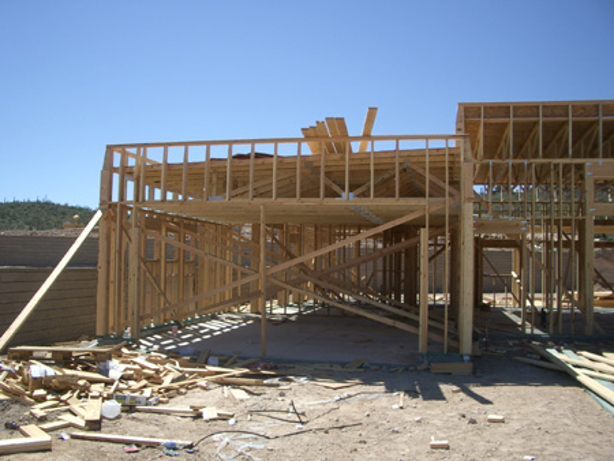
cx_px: 307
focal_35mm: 35
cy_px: 230
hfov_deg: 52.6
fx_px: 621
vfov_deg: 40.7
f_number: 4.3
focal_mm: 5.8
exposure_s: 1/500
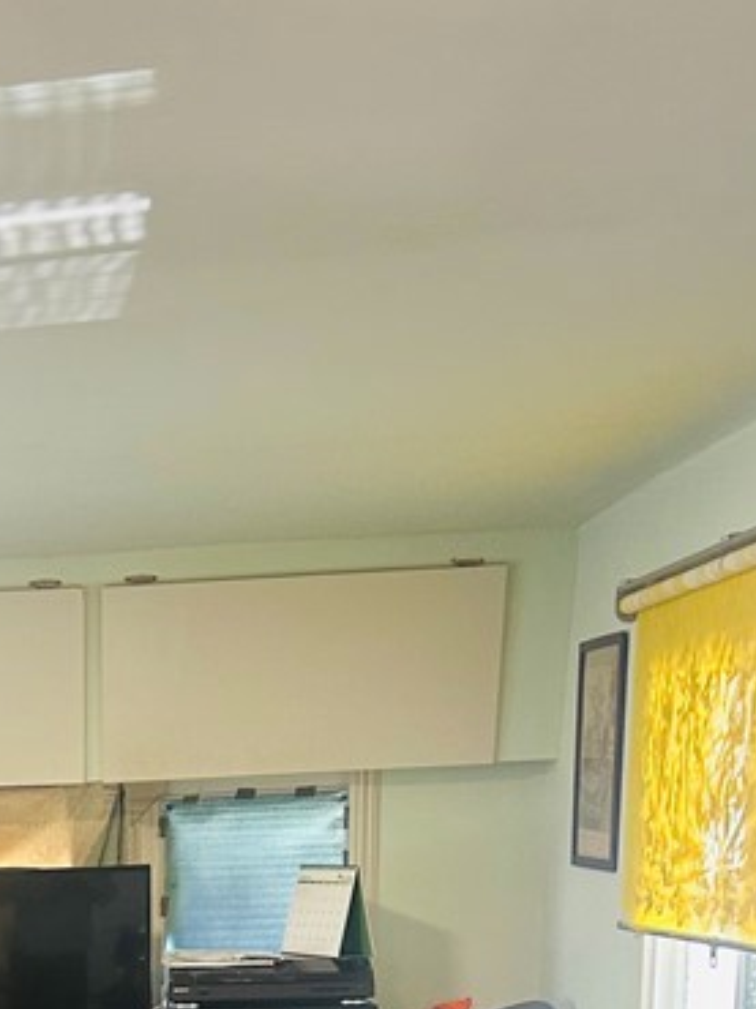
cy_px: 1282
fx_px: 2099
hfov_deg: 19.3
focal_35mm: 72
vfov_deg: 24.0
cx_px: -131
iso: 125
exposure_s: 1/60
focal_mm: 5.7
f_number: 1.5
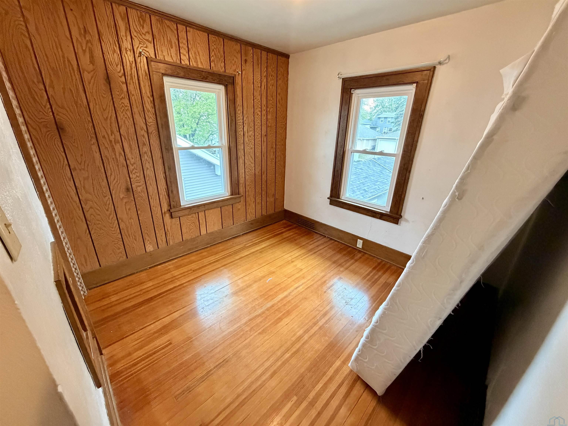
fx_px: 230
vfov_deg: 85.7
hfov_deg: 102.1
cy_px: 213
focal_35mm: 14
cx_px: 284
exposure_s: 1/60
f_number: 2.2
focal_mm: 2.22
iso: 800
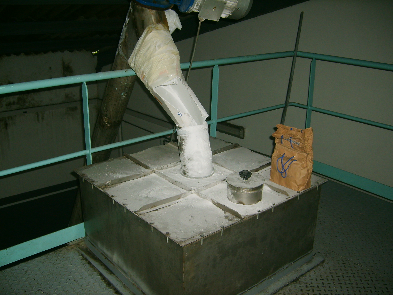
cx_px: 196
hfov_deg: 52.6
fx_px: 397
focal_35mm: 35
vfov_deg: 40.7
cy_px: 148
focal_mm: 5.8
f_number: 2.8
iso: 100
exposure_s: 1/30
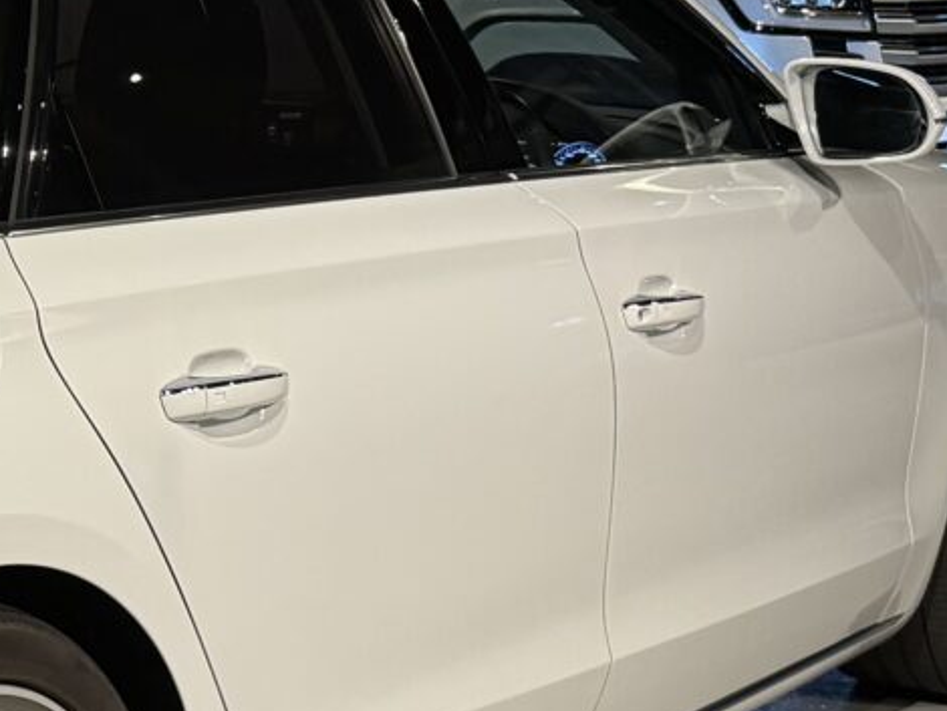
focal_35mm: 98
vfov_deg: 15.1
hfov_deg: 18.2
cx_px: -387
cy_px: 304
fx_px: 2682
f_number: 1.78
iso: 320
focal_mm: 6.76
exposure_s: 1/60
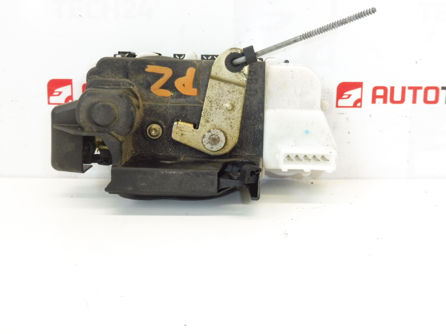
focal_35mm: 30
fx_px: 387
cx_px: 224
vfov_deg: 46.5
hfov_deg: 60.0
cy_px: 129
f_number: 3.5
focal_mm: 4.3
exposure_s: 1/80
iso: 200
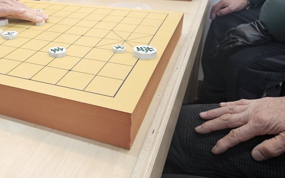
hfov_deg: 44.3
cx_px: 46
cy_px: 39
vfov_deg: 29.9
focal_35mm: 42
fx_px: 326
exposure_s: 1/120
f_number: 1.8
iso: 160
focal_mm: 5.4
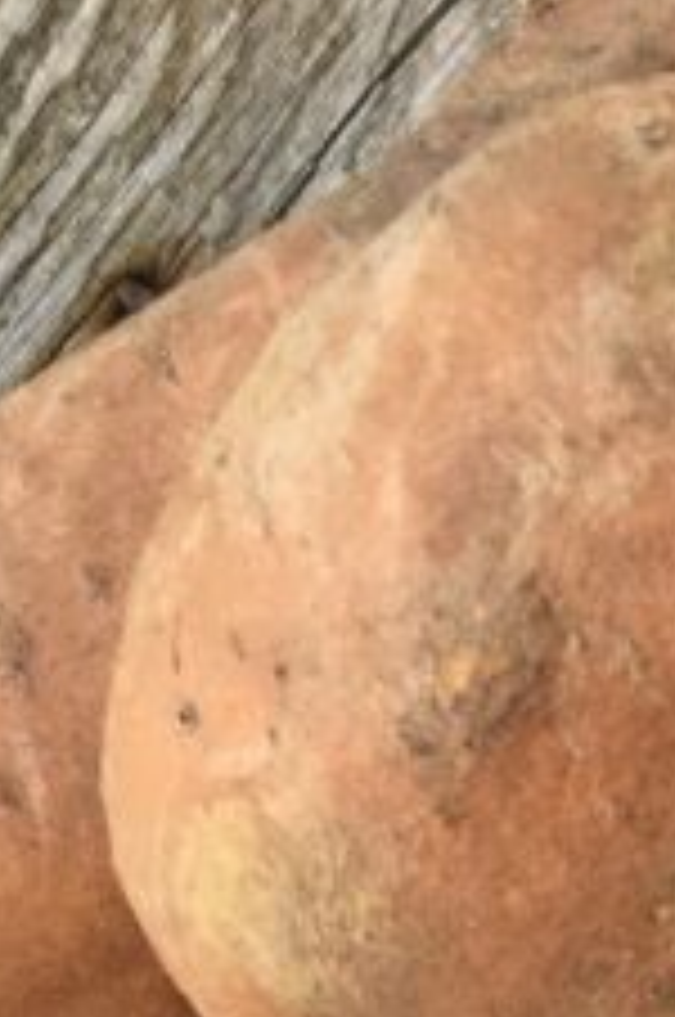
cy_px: 1874
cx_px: 1354
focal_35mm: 114
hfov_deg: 10.9
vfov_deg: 15.3
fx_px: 3216
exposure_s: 1/100
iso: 32
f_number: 2.2
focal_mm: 4.15
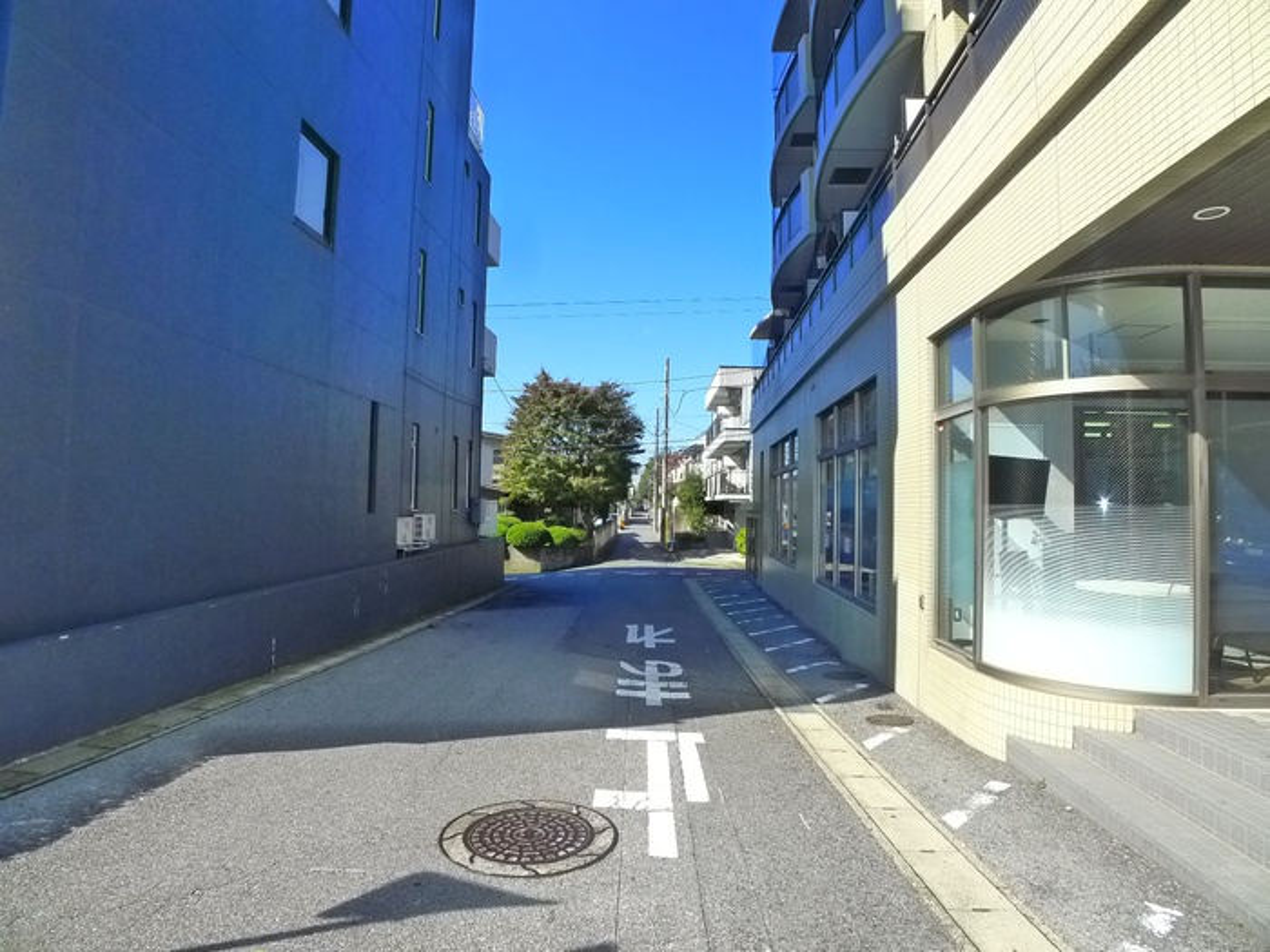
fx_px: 881
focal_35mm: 24
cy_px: 476
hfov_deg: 71.6
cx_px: 635
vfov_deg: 56.8
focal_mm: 5.1
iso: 400
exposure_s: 1/500
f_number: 4
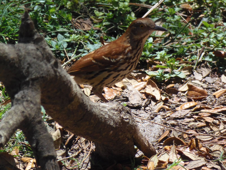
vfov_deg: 1.7
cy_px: 85
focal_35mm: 864
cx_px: 113
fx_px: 5641
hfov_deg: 2.3
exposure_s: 1/500
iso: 200
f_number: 5.7
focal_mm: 154.8
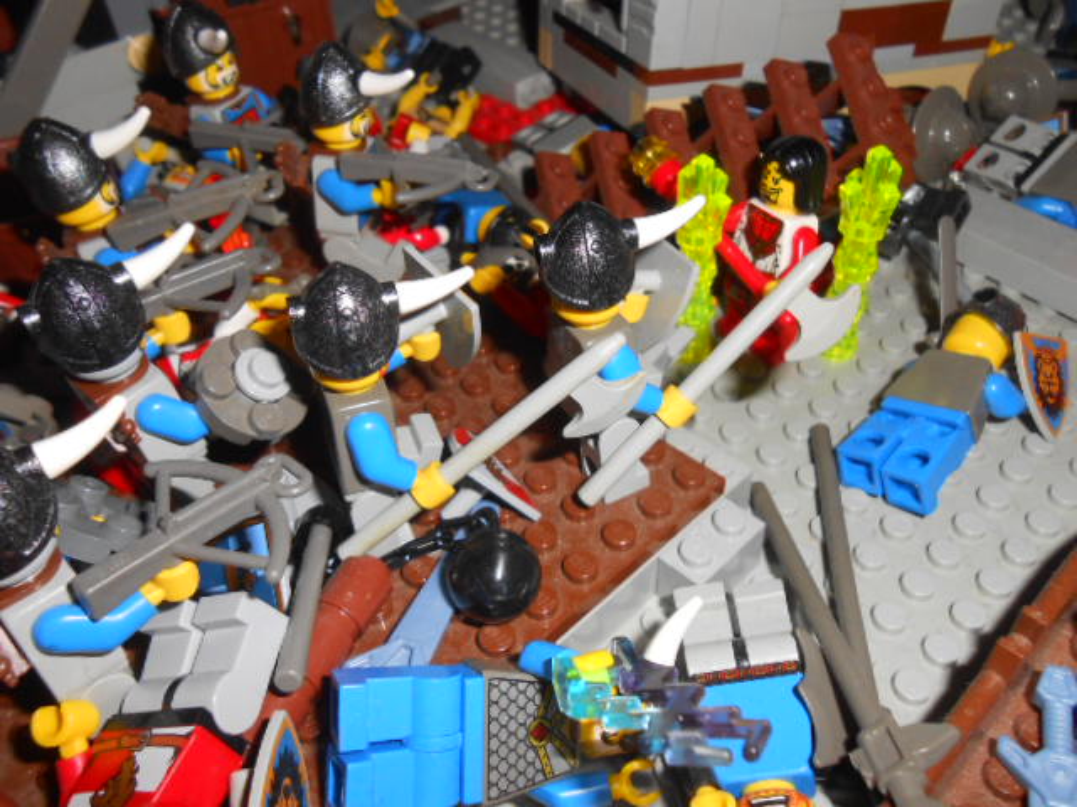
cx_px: 538
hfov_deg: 60.0
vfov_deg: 46.8
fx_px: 933
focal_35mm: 30
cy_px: 404
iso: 200
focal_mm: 5.3
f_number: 11.9
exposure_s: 1/25
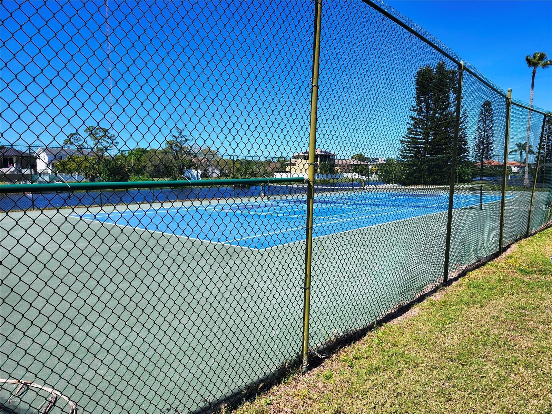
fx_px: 367
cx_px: 276
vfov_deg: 58.9
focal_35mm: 23
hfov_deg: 73.9
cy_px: 207
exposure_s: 1/1441
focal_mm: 5.54
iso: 25
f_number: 1.8
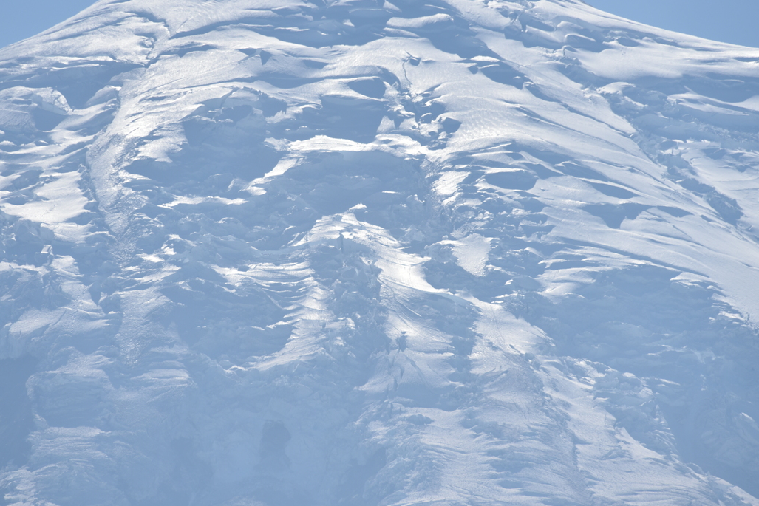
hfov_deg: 5.5
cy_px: 202
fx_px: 7886
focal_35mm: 374
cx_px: 339
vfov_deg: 3.7
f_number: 9
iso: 100
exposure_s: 1/640
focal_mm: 300
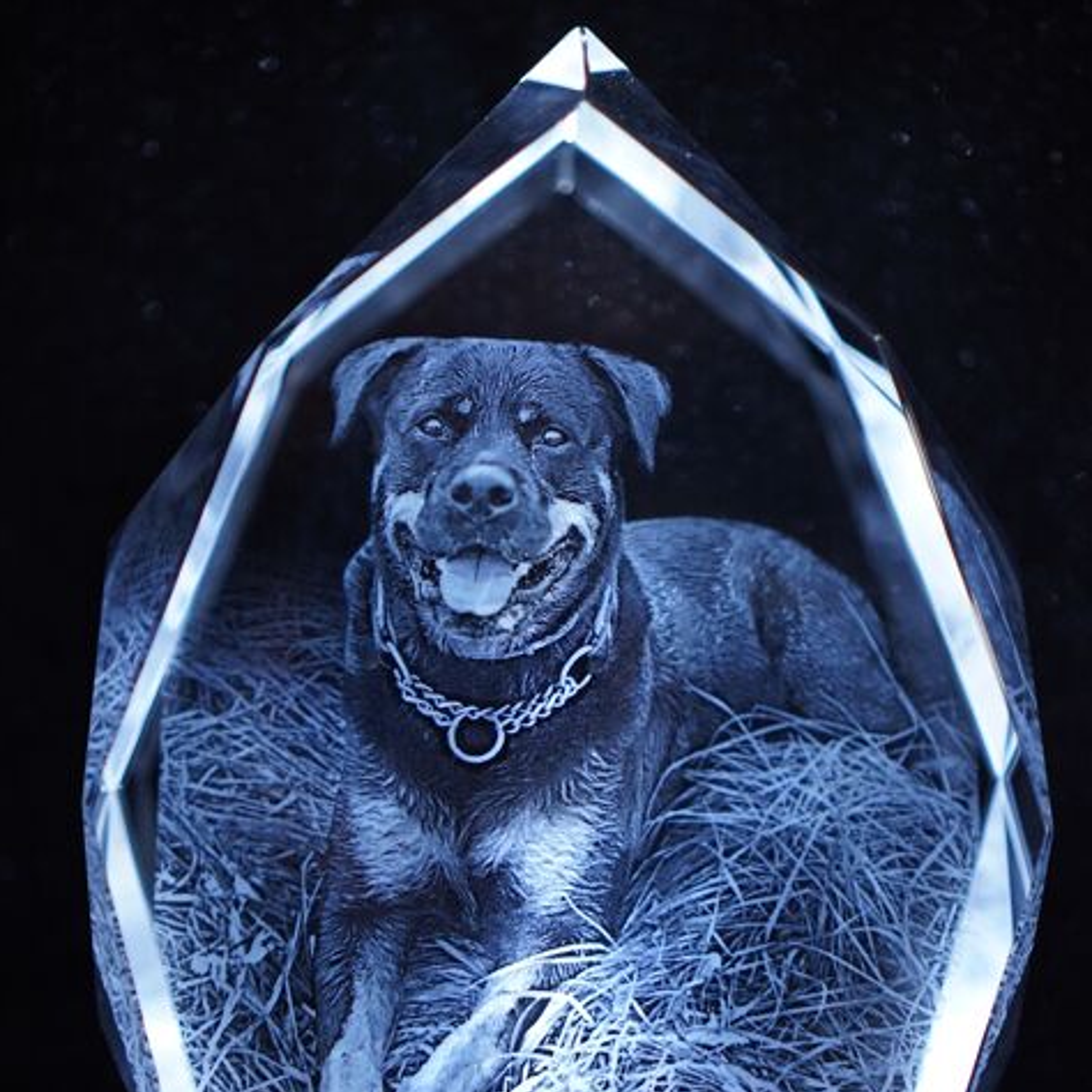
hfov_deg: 25.7
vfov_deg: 25.6
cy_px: 712
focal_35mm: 67
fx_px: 2391
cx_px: 546
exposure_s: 1/60
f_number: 1.8
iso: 160
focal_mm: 35
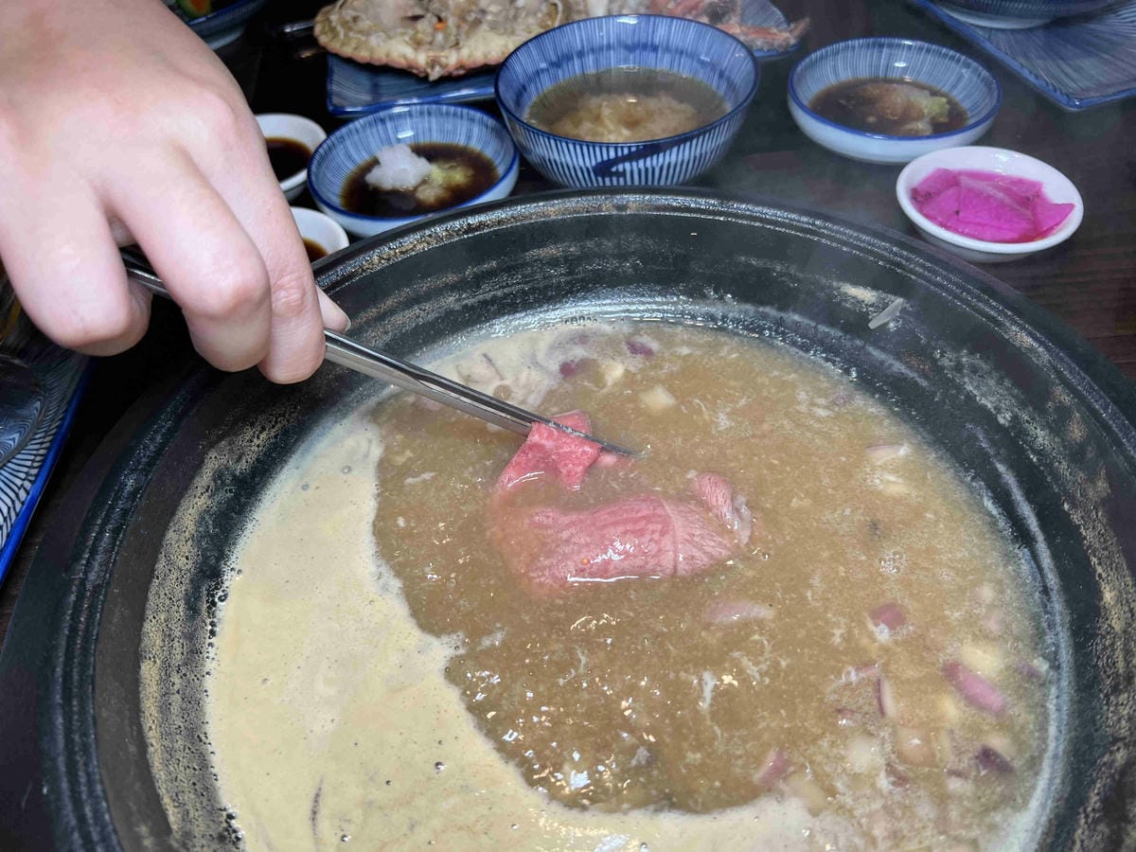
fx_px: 853
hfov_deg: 67.3
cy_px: 426
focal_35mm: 26
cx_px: 568
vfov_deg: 53.1
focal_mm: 5.7
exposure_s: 1/120
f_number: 1.5
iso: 40
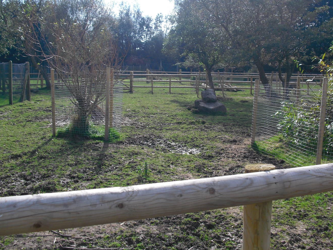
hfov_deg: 42.9
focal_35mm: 44
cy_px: 100
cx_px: 173
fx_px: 423
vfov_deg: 32.8
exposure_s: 1/100
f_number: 7.8
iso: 64
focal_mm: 6.3
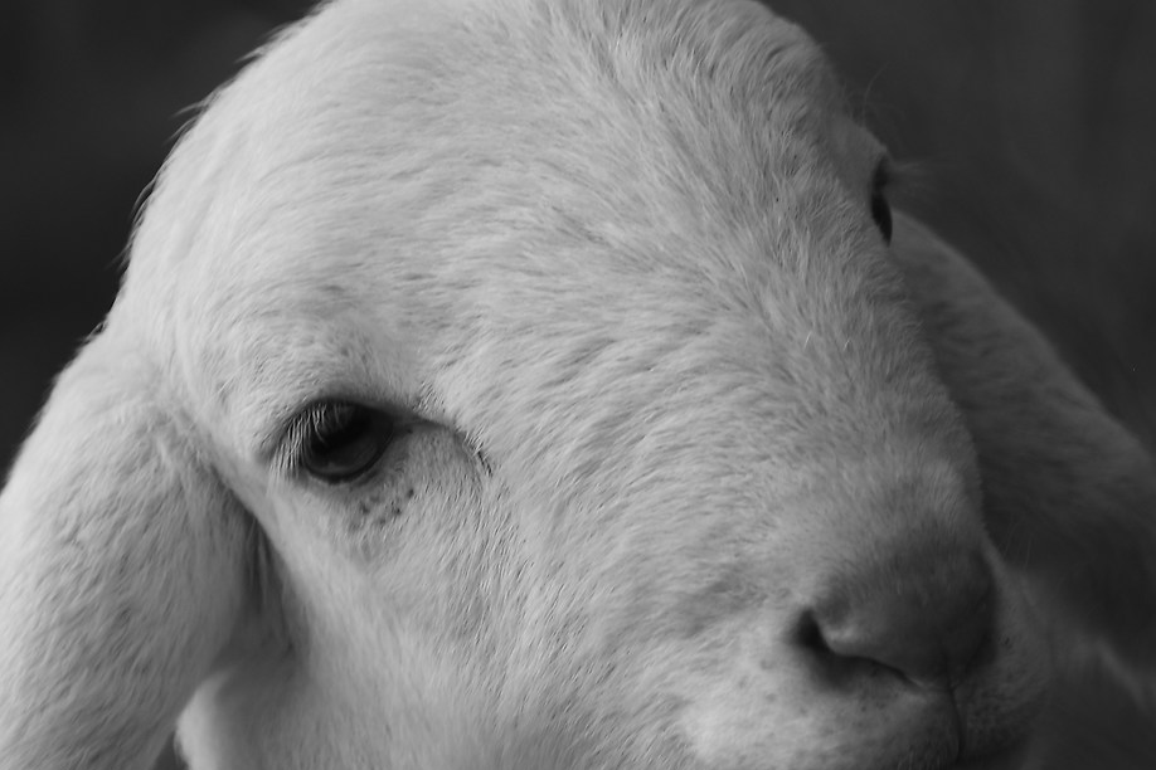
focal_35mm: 941
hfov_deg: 2.2
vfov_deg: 1.5
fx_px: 30214
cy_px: 715
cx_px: 615
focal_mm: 240
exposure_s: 1/250
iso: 100
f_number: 5.3
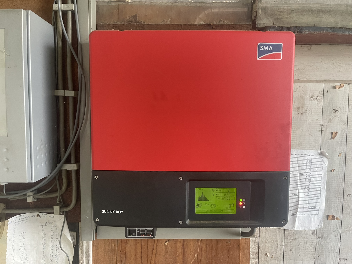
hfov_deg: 69.4
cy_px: 132
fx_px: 254
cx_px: 176
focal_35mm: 25
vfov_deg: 54.9
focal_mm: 5.1
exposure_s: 1/60
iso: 500
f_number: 1.6
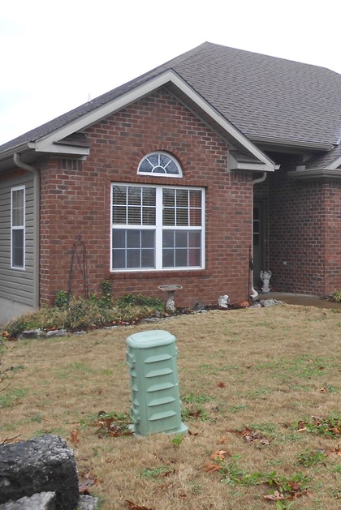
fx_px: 624
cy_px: 238
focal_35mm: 44
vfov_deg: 44.5
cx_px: 326
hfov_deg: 28.9
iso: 100
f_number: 3.5
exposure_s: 1/30
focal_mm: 4.6
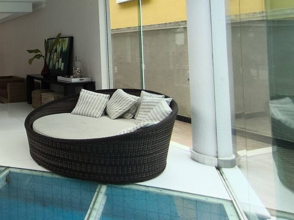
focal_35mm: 34
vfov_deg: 39.9
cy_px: 40
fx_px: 289
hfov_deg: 44.0
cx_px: -15
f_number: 2.2
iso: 50
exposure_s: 1/403
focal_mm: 1.65
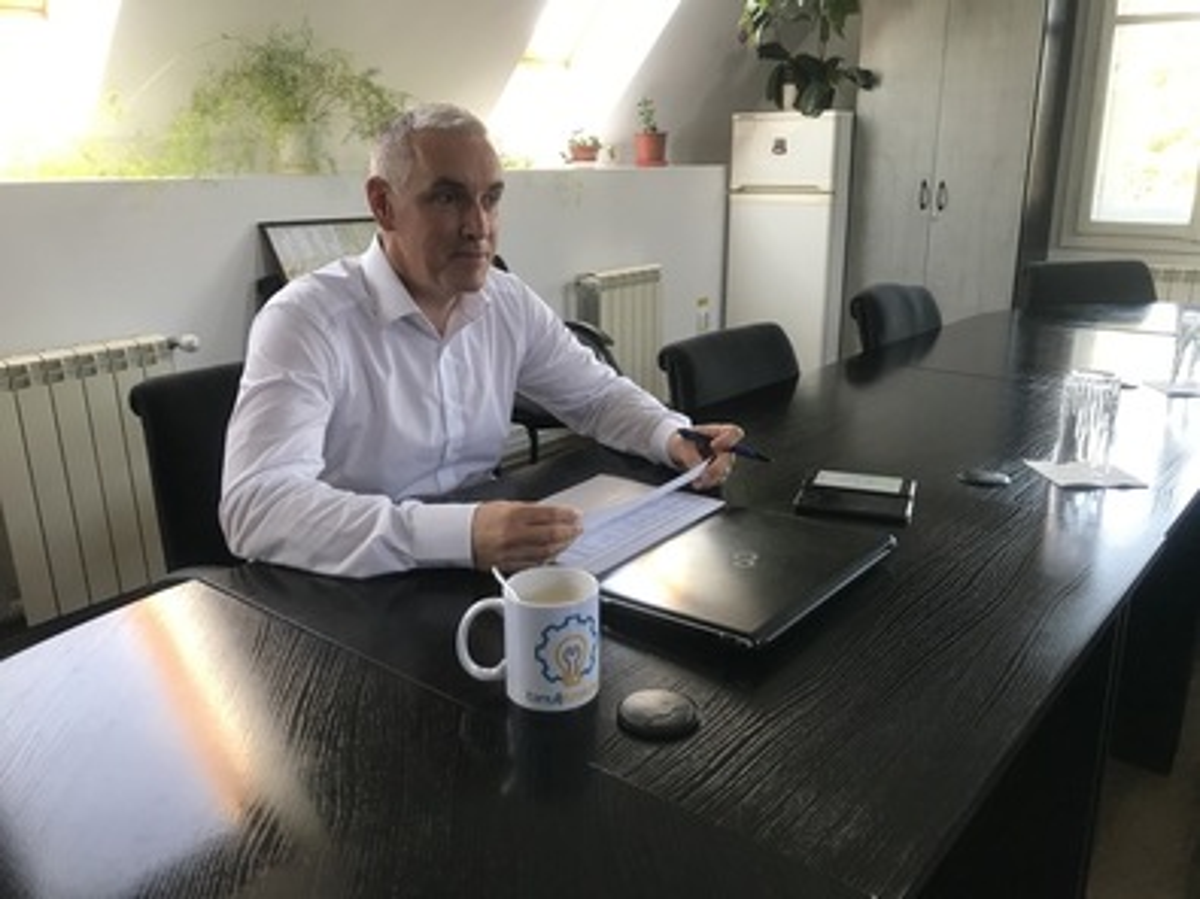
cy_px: 450
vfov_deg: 49.7
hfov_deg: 63.5
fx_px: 970
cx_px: 600
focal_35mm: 28
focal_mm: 3.99
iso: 25
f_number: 1.8
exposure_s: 1/33
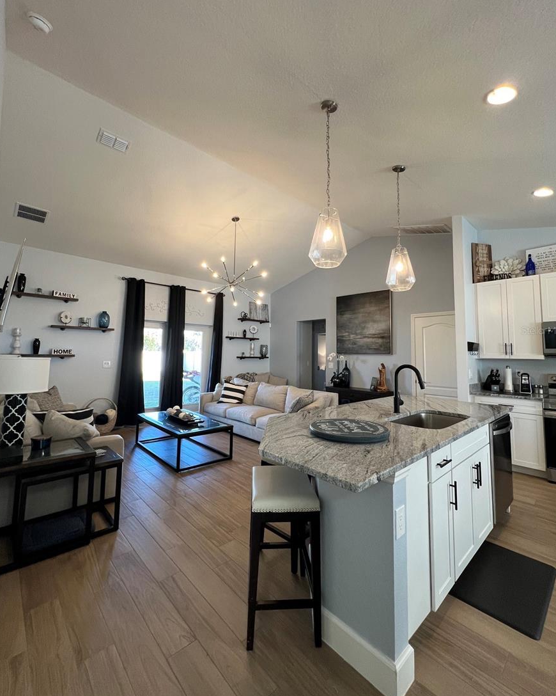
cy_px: 330
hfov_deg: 88.0
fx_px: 288
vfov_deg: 100.6
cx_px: 279
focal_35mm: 14
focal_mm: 1.57
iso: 160
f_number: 1.8
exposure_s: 1/120
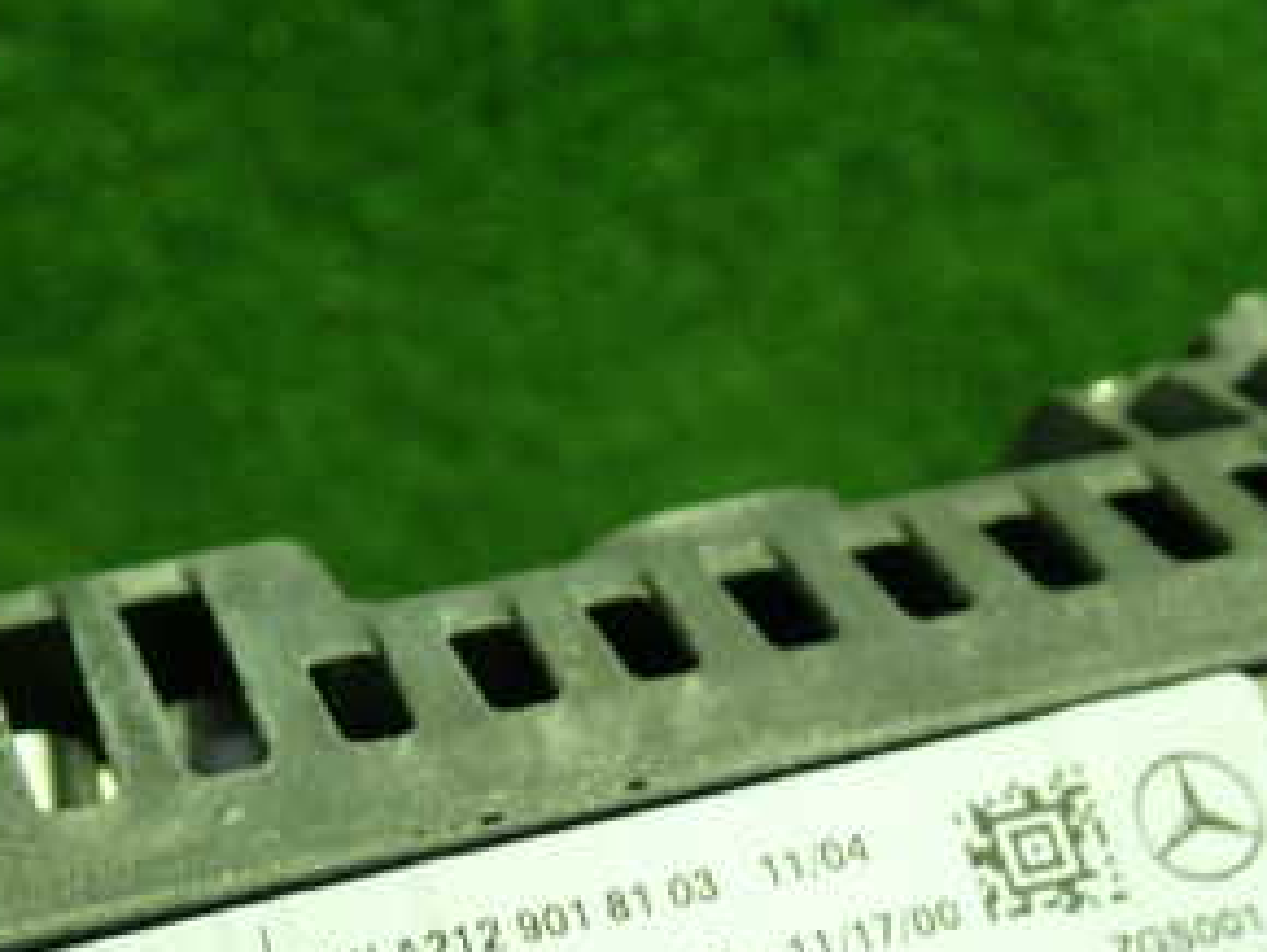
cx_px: 472
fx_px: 2271
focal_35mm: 62
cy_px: 969
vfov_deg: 22.7
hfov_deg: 31.0
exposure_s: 1/50
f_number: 2.3
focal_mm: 5.4
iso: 200
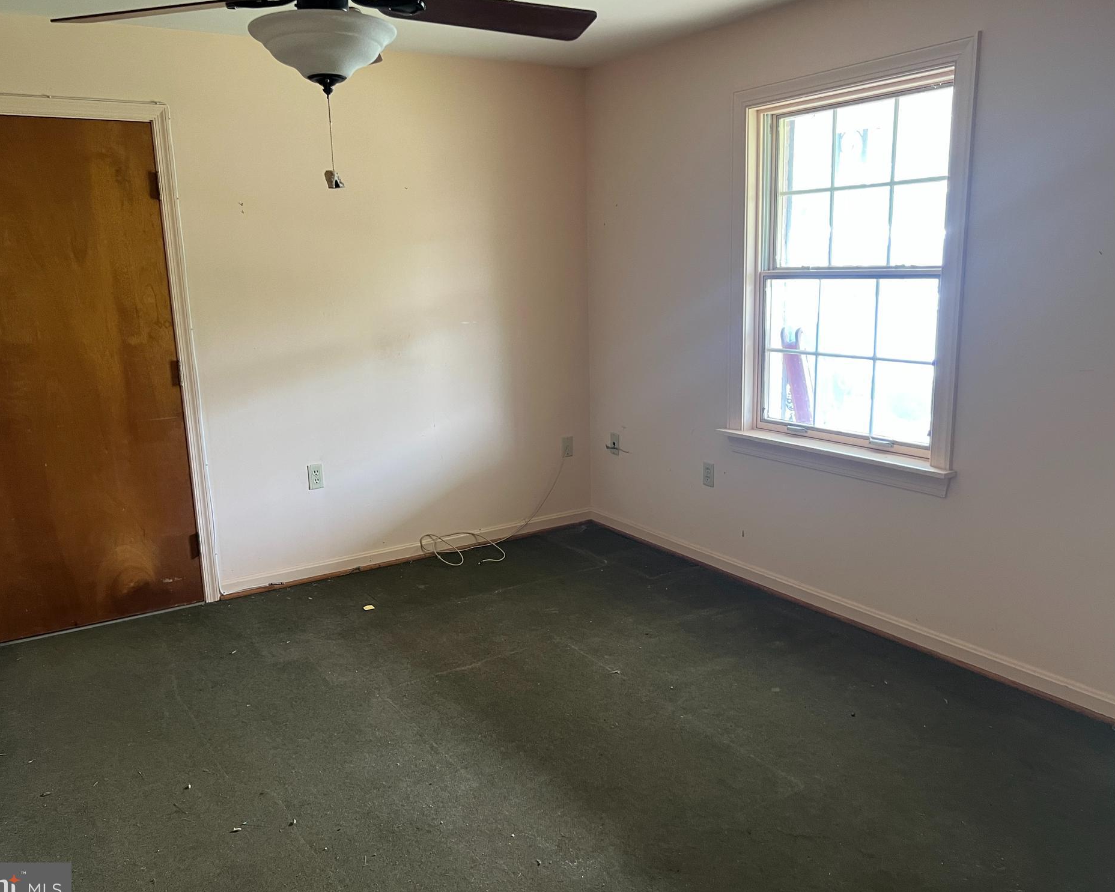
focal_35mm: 28
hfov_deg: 62.2
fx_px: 924
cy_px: 451
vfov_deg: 51.5
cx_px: 536
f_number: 1.5
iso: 250
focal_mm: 5.7
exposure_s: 1/60
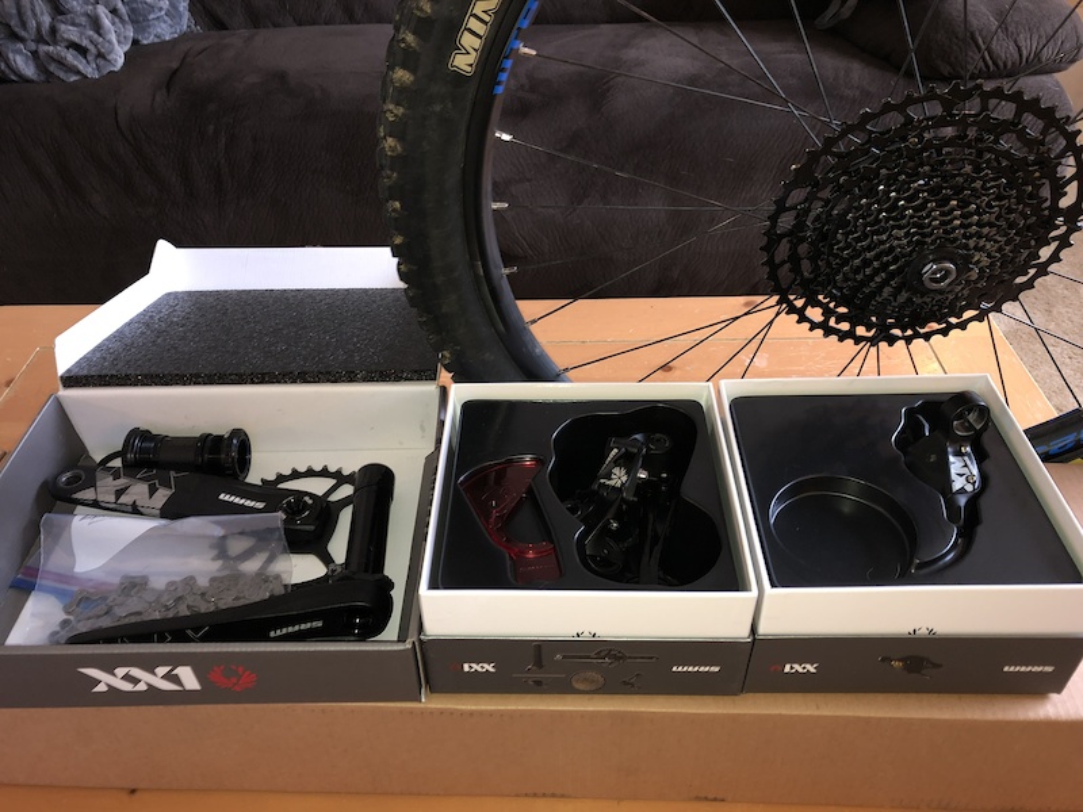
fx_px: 876
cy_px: 406
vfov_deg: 49.7
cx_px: 542
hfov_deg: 63.4
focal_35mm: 28
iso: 50
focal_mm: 3.99
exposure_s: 1/4
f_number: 1.8
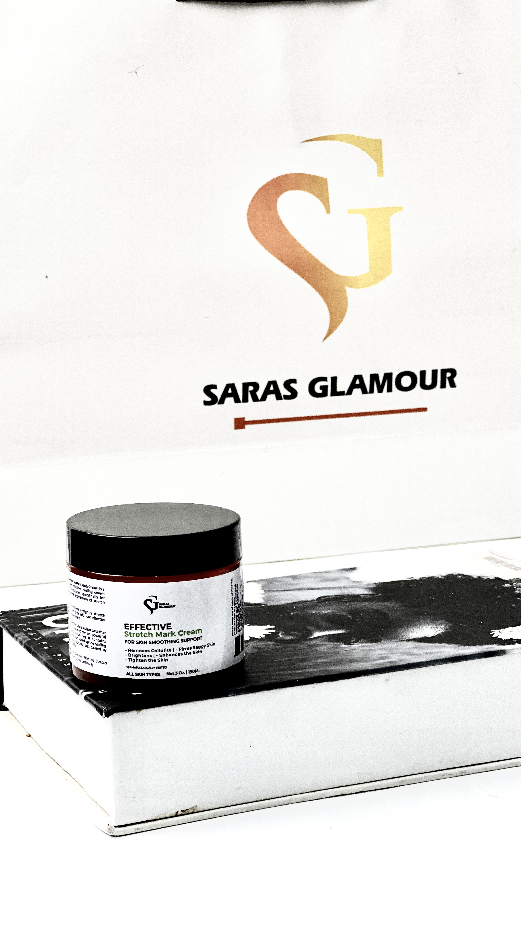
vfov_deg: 25.3
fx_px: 2063
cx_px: 252
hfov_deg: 14.4
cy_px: 464
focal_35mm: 84
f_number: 2.8
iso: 80
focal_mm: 9
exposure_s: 1/99
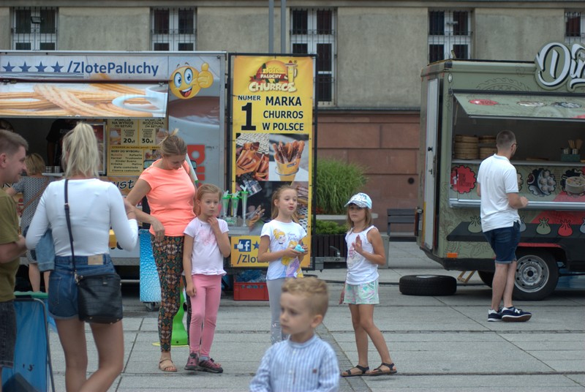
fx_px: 1709
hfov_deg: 19.4
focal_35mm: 105
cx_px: 292
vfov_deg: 13.1
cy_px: 196
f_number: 4
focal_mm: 70
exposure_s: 1/125
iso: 320
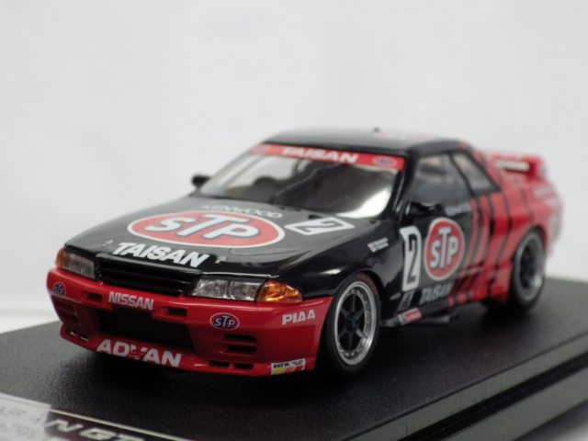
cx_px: 294
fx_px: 1478
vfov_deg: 17.0
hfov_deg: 22.5
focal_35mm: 87
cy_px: 220
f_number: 4.4
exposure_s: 1/60
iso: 640
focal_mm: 15.6
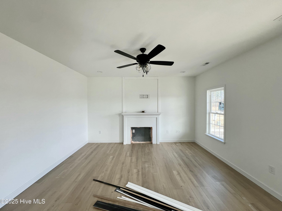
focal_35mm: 13
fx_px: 106
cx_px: 141
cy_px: 106
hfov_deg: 106.2
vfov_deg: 89.9
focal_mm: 1.57
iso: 40
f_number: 1.8
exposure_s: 1/99
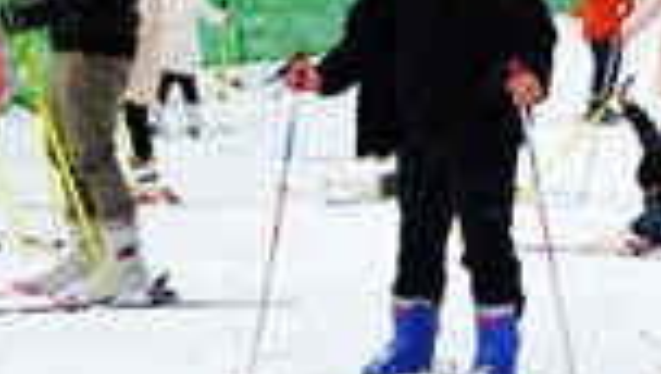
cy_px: -91
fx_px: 2387
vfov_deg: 8.8
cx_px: 170
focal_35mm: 136
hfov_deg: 15.7
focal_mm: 22
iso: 140
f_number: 8
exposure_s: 1/250
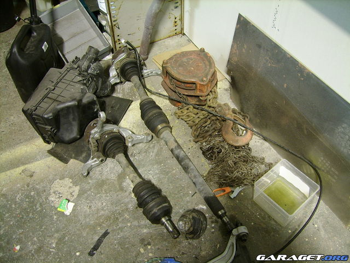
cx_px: 175
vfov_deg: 40.7
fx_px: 354
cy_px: 132
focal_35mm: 35
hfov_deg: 52.6
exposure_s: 2
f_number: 2.8
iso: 100
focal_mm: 5.95
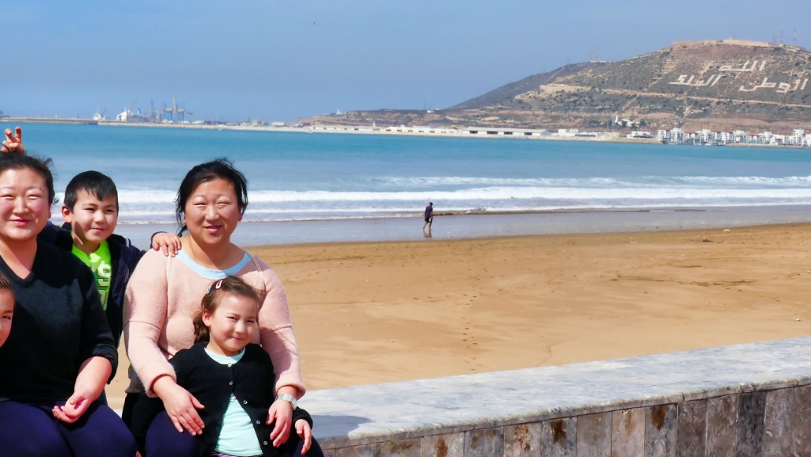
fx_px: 1828
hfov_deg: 24.9
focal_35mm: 85
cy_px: 266
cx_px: 298
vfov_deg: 14.2
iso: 125
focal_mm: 19.1
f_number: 8
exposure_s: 1/640
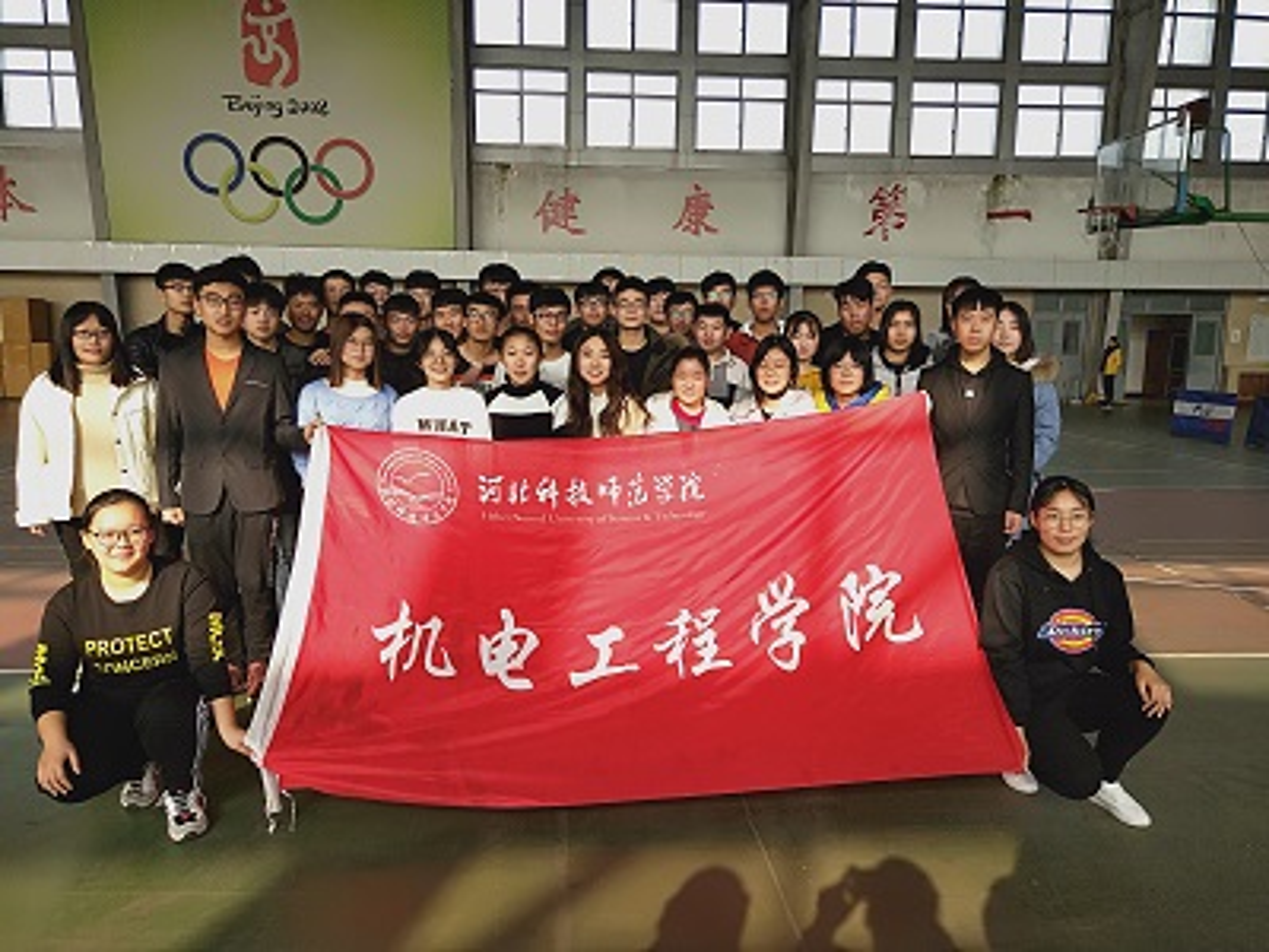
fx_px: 916
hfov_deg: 69.4
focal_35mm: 25
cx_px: 634
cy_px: 476
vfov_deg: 54.9
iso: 42
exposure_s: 1/201
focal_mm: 4.28
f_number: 1.7
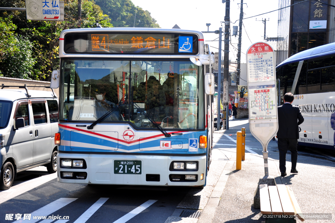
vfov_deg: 22.6
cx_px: 168
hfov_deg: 33.4
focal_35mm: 60
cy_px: 112
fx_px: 558
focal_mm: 40
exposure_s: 1/200
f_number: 4.5
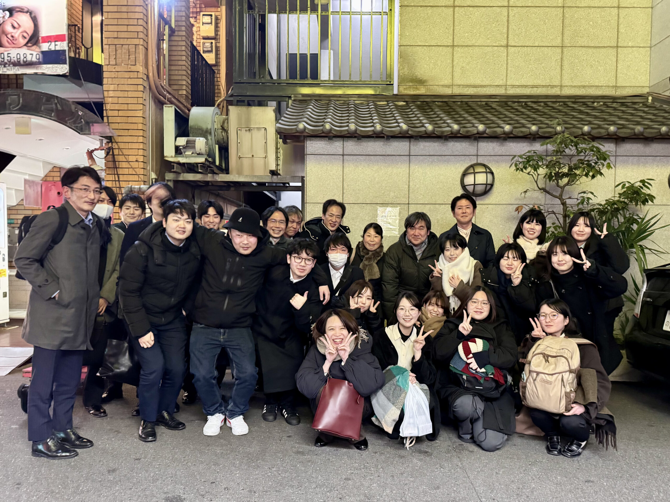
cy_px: 251
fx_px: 465
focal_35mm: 24
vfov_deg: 56.8
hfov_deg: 71.6
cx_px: 335
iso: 800
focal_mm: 6.76
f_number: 1.78
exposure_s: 1/30
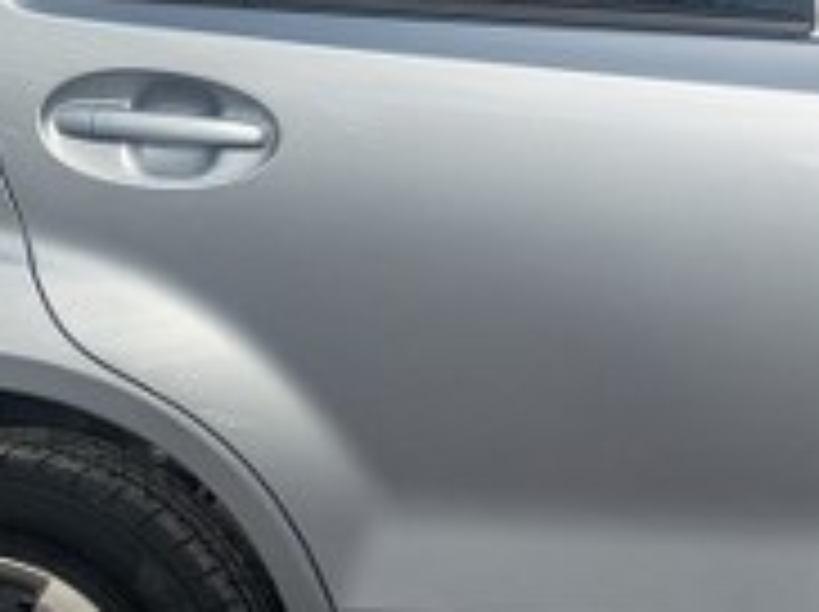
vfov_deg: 13.3
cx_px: 1172
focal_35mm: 110
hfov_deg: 16.5
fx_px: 2599
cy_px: 99
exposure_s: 1/5076
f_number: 1.89
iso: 47
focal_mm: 5.43
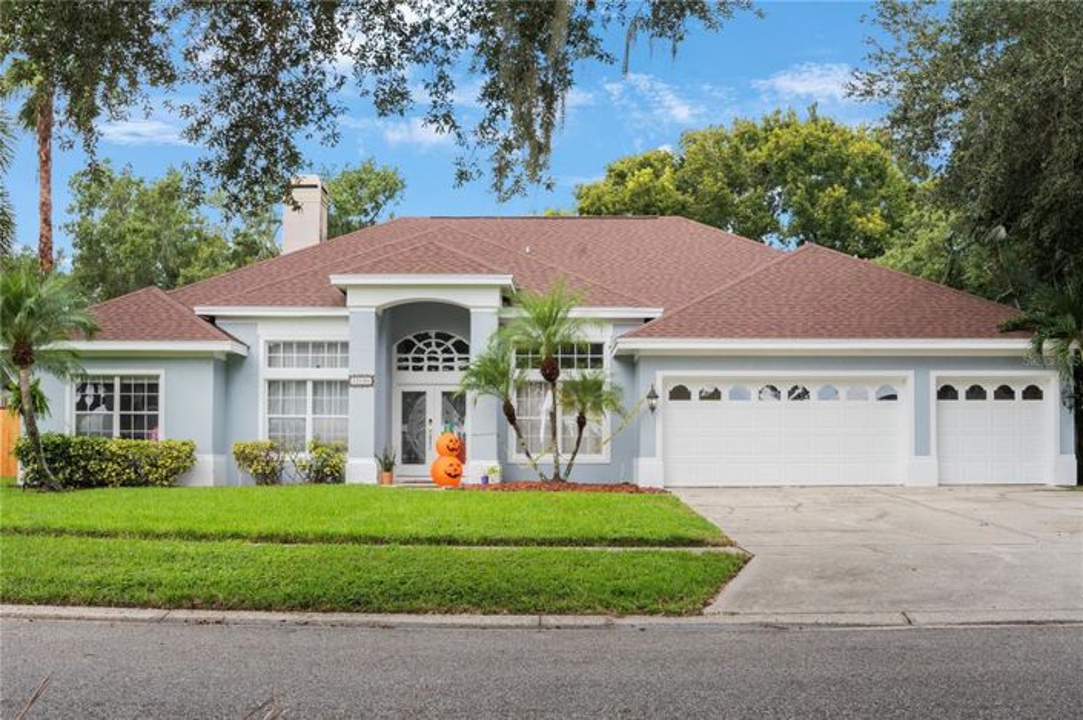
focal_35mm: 36
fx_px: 1082
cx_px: 542
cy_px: 360
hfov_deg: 53.2
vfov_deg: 36.8
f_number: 13
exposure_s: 1/40
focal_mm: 24
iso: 800
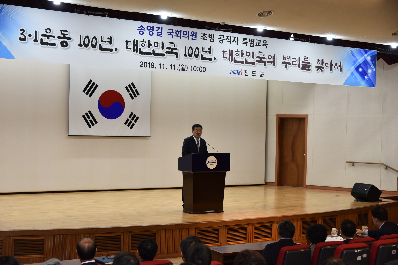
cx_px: 199
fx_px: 608
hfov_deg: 36.2
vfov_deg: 24.6
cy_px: 132
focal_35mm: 55
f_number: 4.5
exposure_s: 1/125
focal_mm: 55
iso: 800
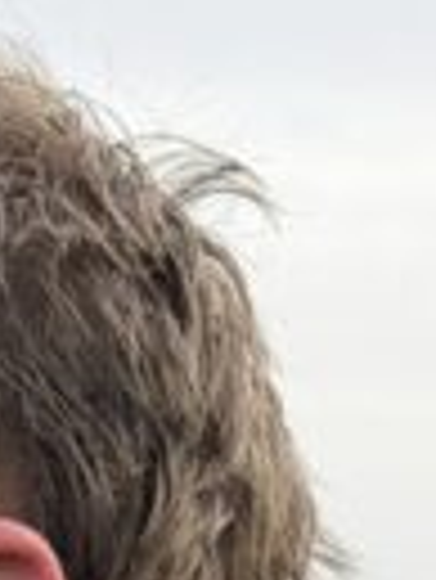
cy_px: 2118
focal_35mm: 382
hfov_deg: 3.9
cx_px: -247
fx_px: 6405
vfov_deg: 4.8
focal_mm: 6.76
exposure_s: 1/1222
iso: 80
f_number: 1.78
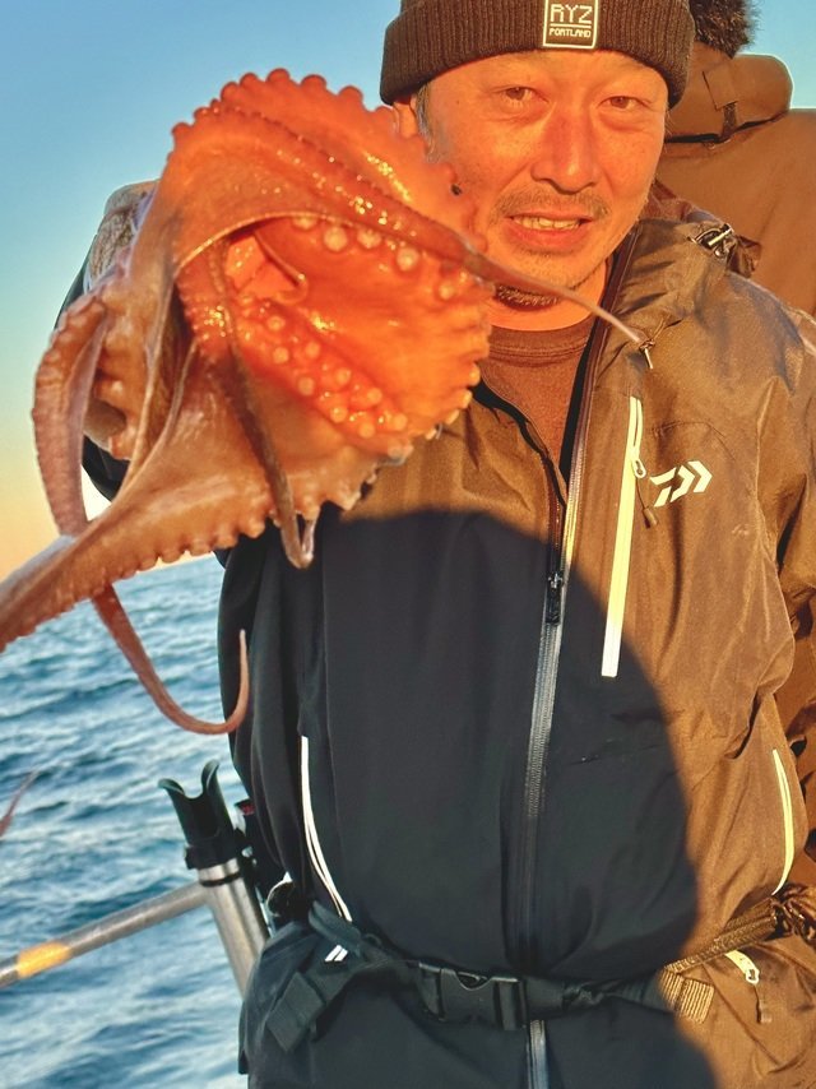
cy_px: 544
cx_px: 408
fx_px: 1509
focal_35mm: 48
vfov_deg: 39.7
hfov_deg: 30.3
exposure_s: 1/473
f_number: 1.78
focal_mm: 6.86
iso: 64
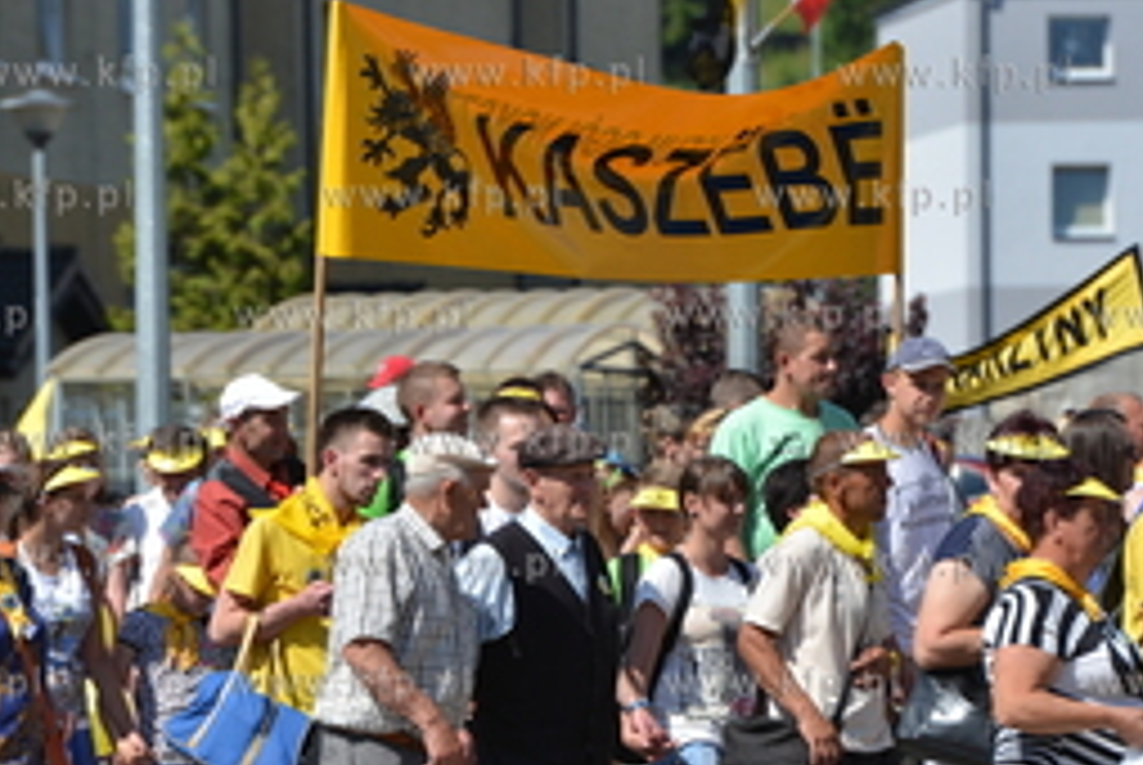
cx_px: 684
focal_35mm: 315
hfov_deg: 6.5
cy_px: 502
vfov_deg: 4.4
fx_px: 10013
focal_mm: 200
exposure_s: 1/1600
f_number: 5.6
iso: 250
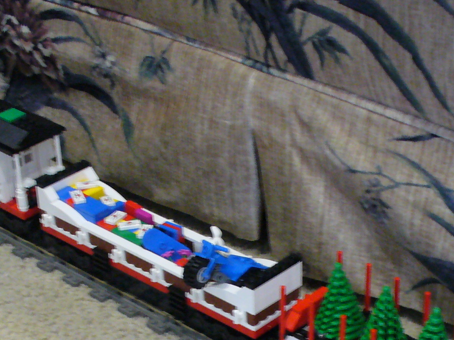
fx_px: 1154
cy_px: 379
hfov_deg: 22.2
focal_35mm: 88
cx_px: 281
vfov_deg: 16.3
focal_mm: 6.1
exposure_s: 1/13
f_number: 2.8
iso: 200
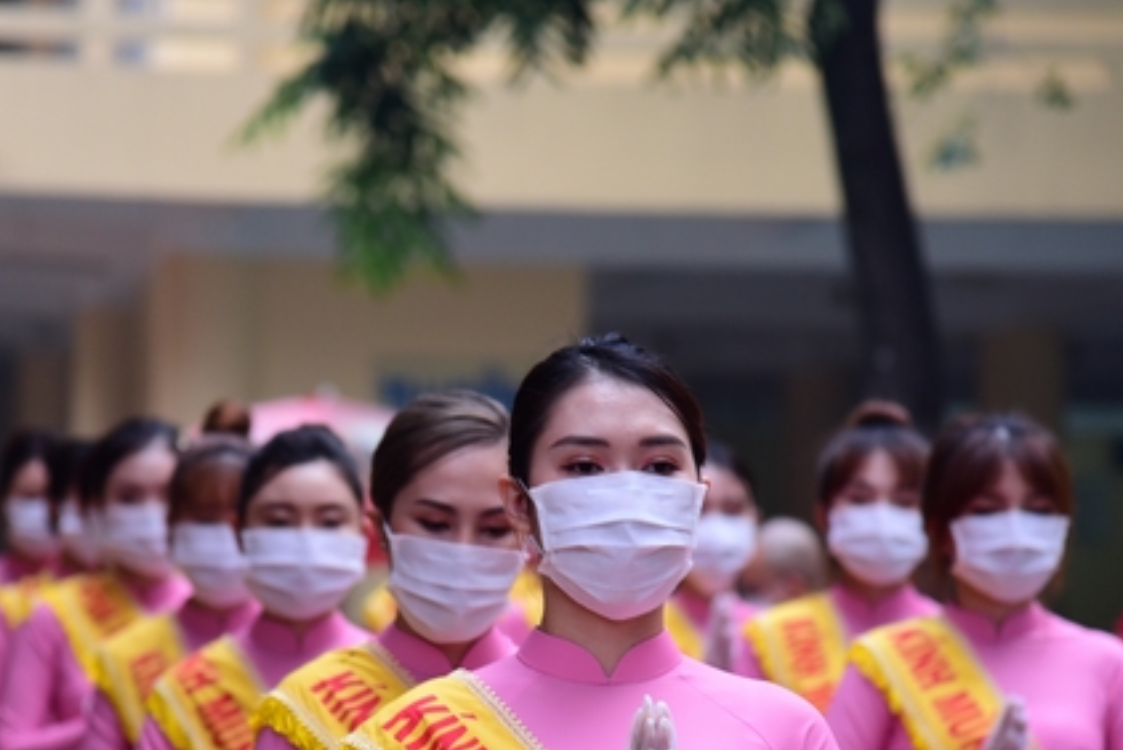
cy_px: 527
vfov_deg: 7.4
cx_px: 428
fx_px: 5775
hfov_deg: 11.1
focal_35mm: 185
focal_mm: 120
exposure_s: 1/80
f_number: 4
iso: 1250
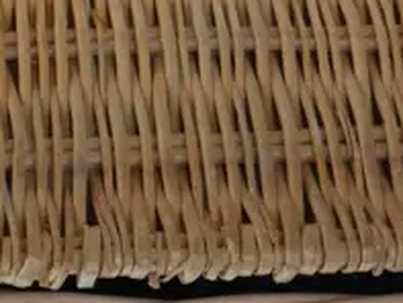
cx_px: -16
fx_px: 1934
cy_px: 189
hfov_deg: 11.8
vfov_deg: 8.9
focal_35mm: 166
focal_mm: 16
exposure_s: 1/60
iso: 2000
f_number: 3.6
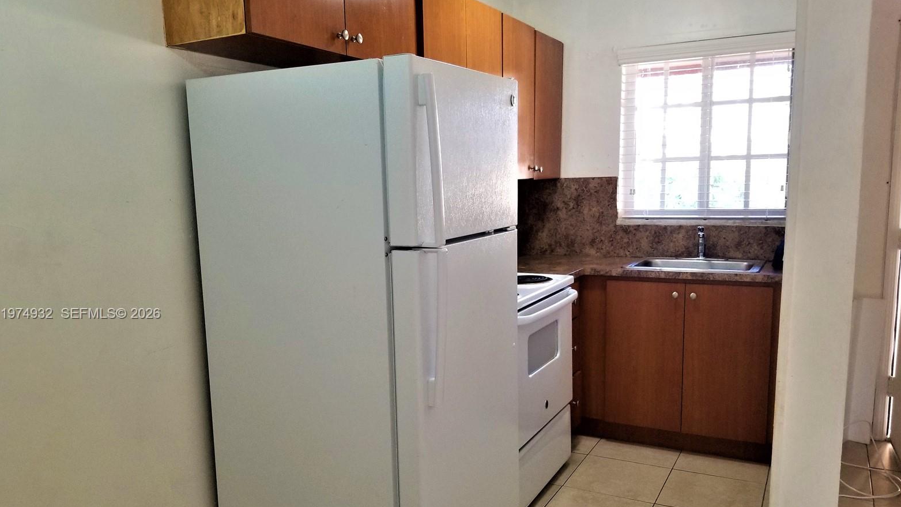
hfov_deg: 66.1
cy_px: 314
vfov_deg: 39.9
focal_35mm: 29
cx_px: 442
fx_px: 693
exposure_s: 1/60
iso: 160
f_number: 1.7
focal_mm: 4.25
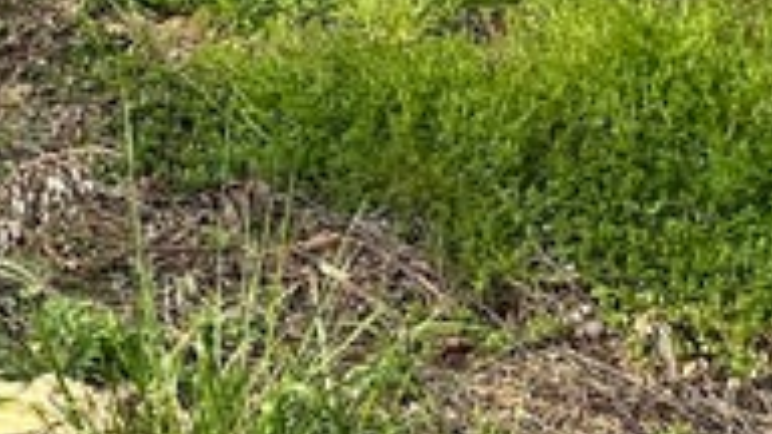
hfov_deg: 16.8
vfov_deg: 9.3
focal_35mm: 116
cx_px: -384
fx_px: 2375
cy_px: -623
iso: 80
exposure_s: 1/2203
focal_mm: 6.86
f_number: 1.78
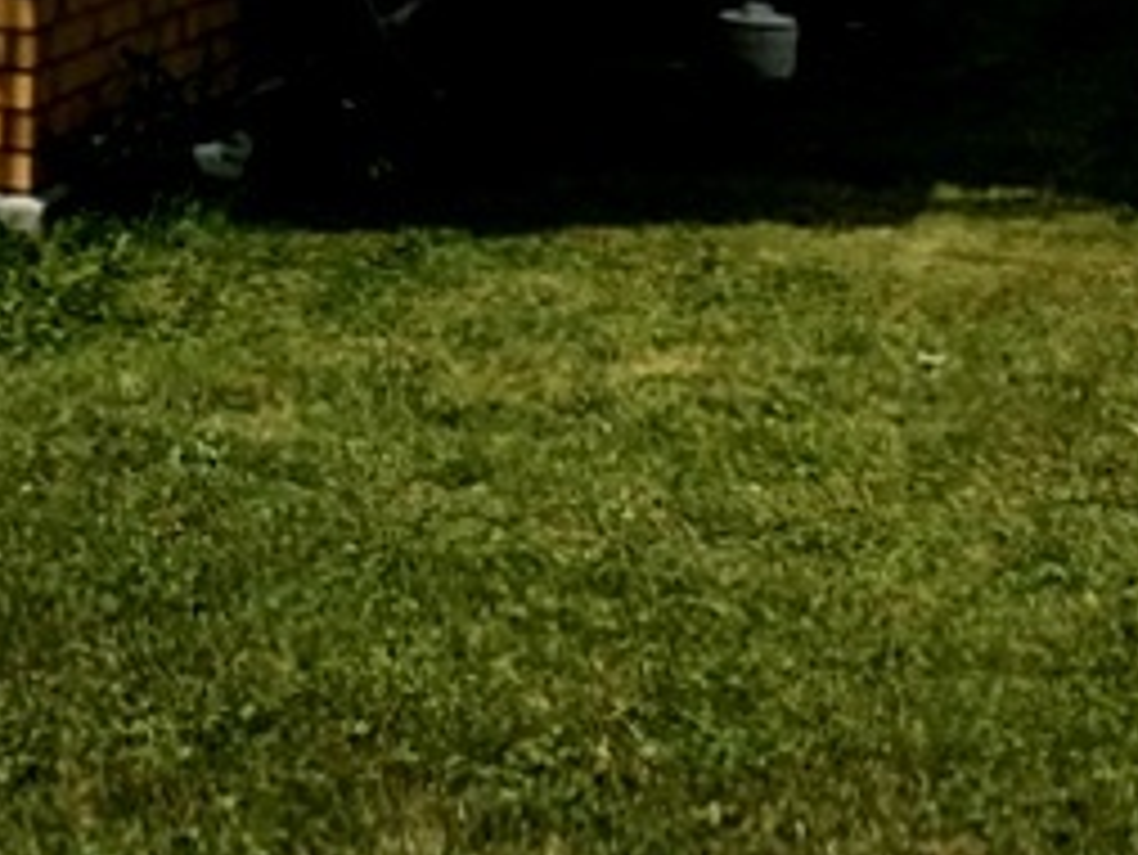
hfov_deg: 11.6
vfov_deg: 8.4
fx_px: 5427
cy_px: -1044
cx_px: -378
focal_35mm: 165
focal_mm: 4.15
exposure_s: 1/2262
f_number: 2.2
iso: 25
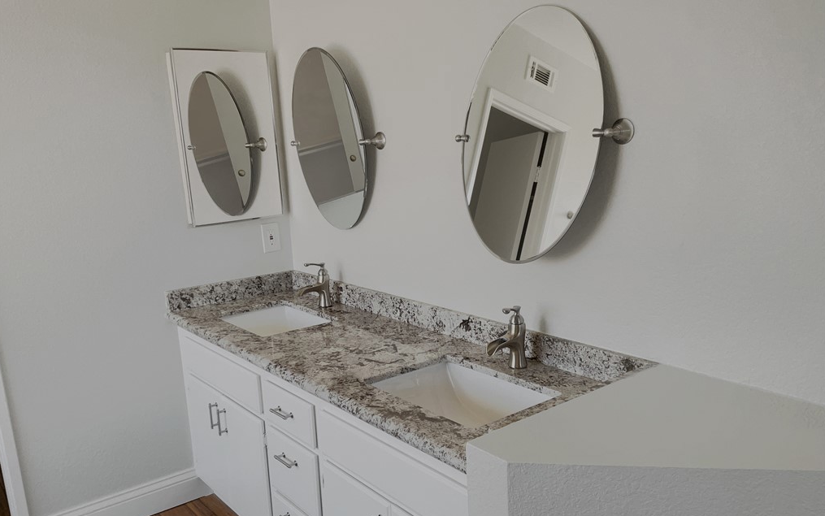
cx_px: 412
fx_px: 697
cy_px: 299
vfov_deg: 40.5
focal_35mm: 31
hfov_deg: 61.2
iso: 16
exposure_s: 1/415
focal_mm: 3
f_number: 1.8
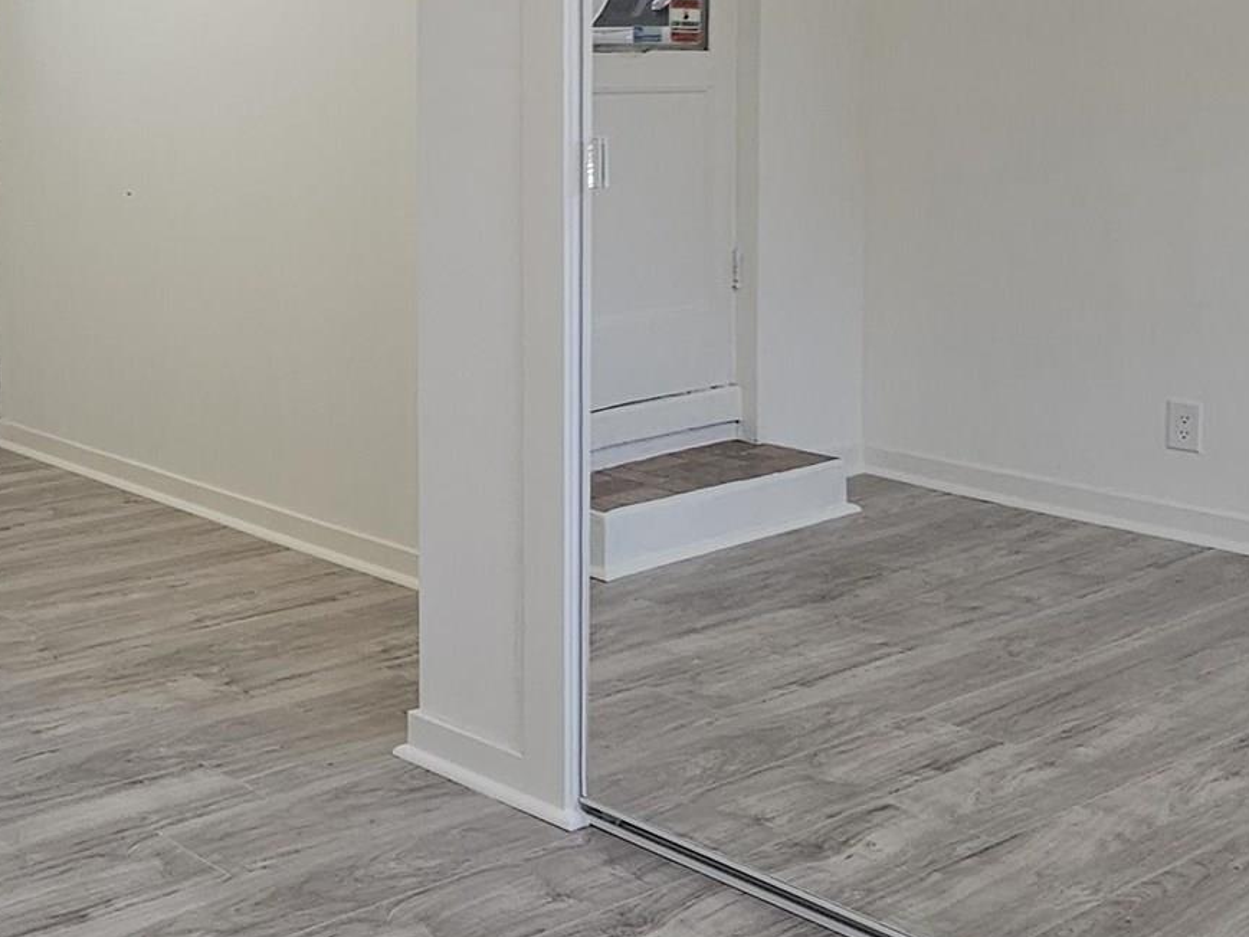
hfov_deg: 38.2
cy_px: 127
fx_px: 1660
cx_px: 105
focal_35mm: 46
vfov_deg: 30.4
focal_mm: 2.2
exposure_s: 1/60
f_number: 2.2
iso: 80
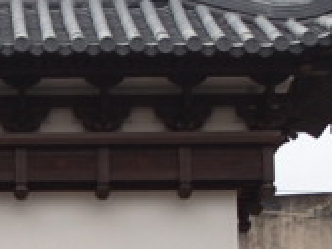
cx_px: -152
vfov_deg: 7.4
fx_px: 1899
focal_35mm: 198
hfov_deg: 9.7
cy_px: 306
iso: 100
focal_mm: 9.39
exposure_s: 1/200
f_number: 5
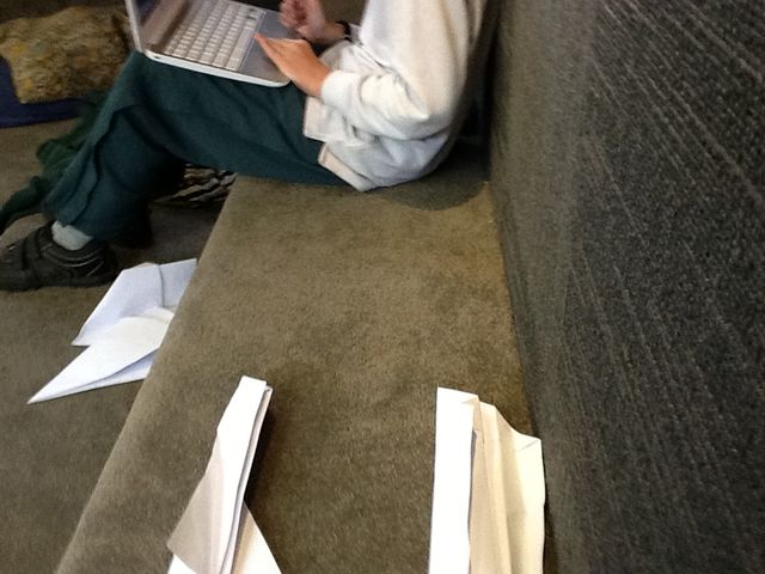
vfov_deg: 32.9
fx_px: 972
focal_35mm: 44
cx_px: 382
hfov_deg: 42.9
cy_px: 287
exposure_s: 1/30
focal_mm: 2.03
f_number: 2.4
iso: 160
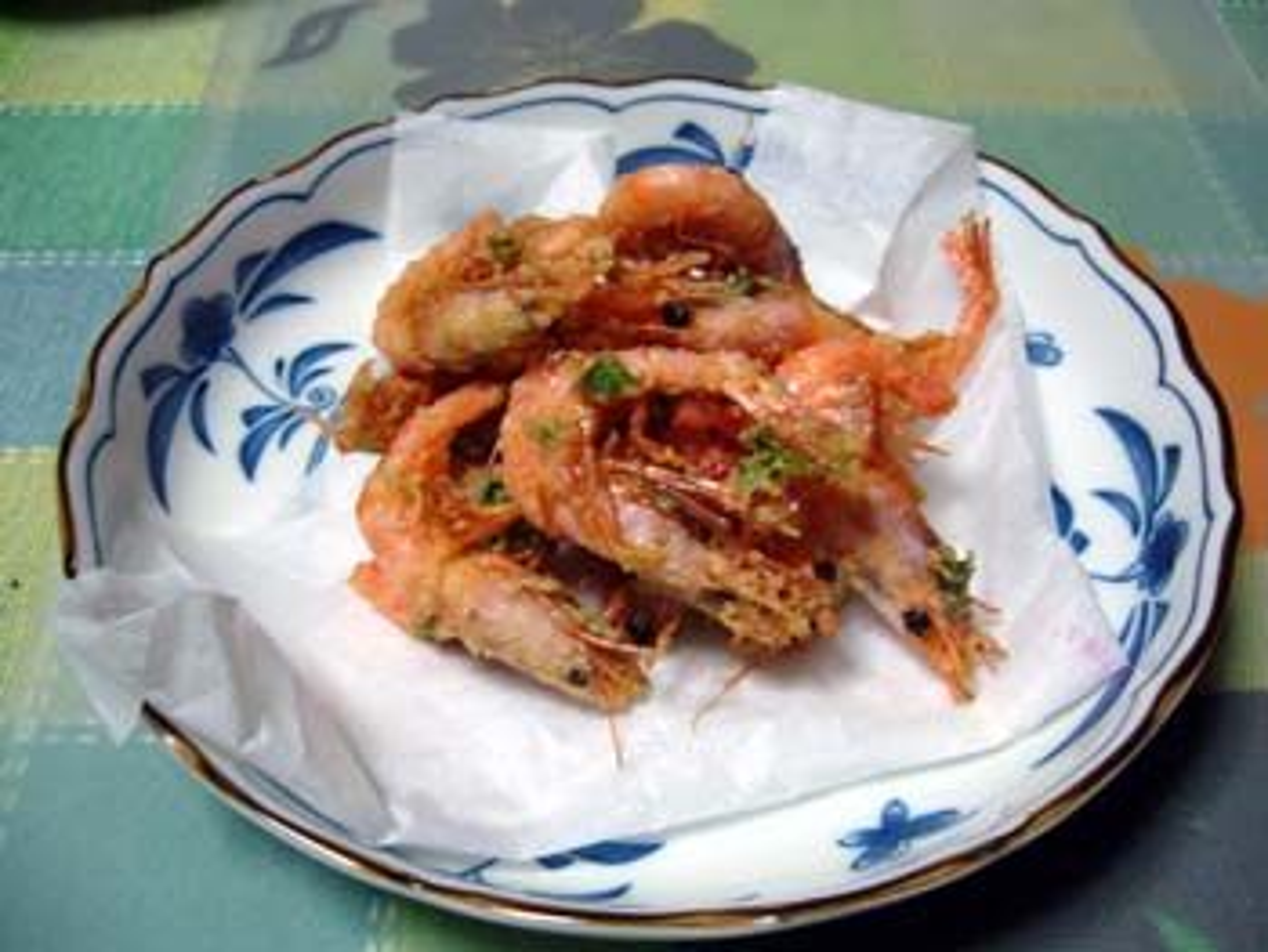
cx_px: 634
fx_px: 1283
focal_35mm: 35
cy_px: 476
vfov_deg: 40.7
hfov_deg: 52.6
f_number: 2.8
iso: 80
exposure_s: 1/8
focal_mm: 5.8
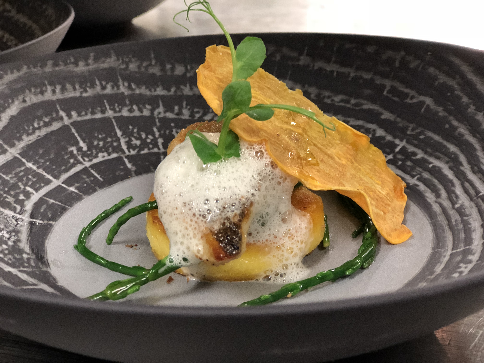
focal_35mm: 57
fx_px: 797
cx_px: 242
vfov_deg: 25.7
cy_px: 182
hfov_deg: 33.8
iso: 500
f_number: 2.8
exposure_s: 1/50
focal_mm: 6.6
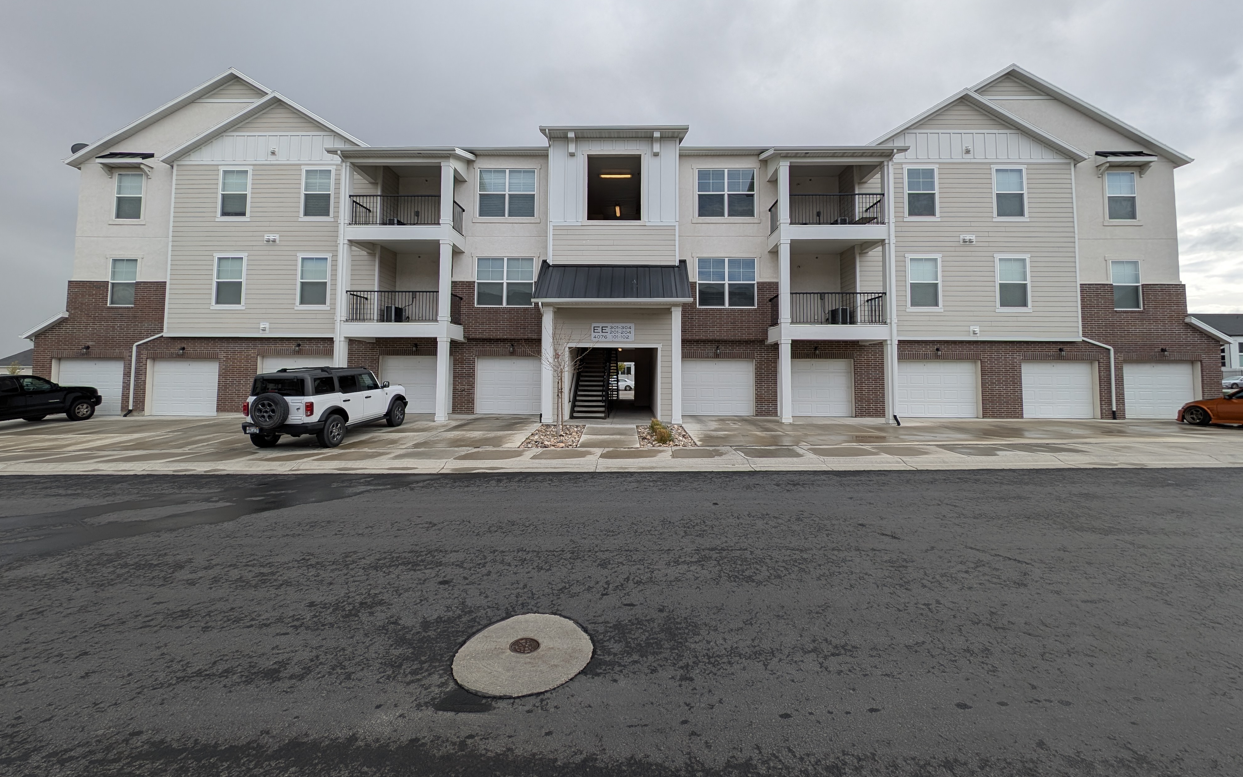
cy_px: 349
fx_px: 440
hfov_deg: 109.4
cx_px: 622
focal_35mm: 13
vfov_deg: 82.6
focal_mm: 2.23
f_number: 1.95
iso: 39
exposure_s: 1/1058
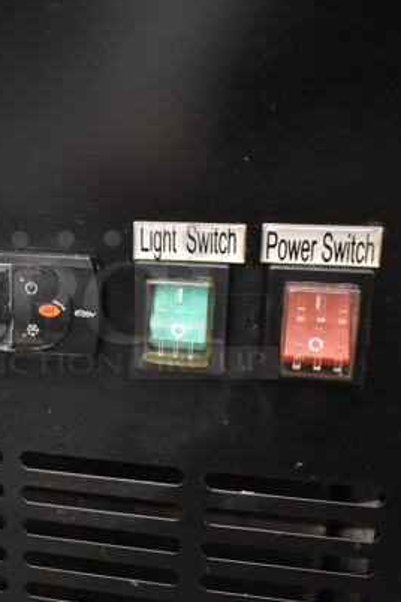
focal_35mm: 41
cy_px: 300
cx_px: 112
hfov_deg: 32.2
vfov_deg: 47.4
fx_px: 685
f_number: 3.5
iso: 2500
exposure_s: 1/30
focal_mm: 18
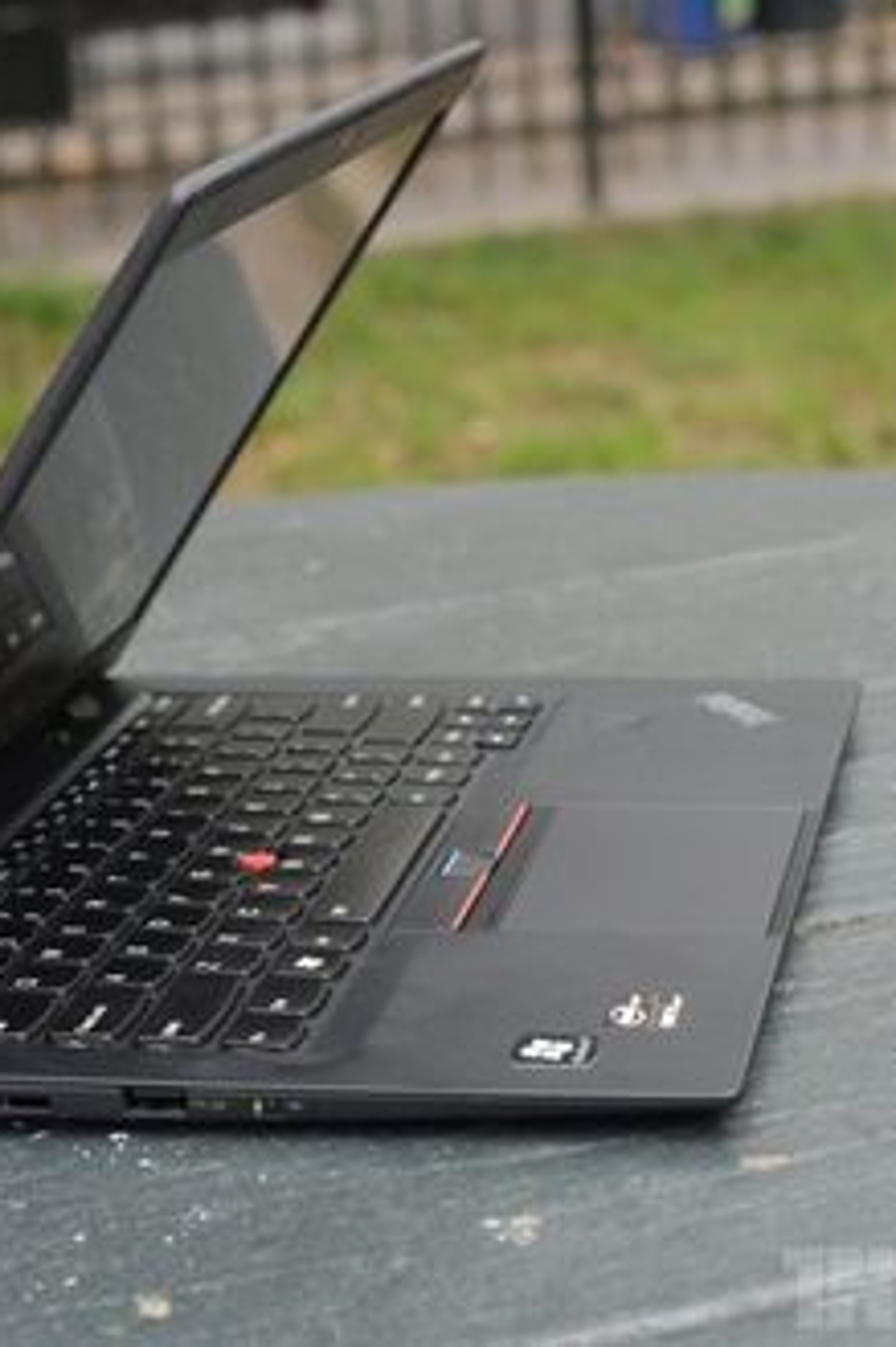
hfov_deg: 15.0
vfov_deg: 22.4
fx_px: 3401
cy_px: 674
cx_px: 278
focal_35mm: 91
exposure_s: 1/40
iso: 2200
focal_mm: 40
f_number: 5.6
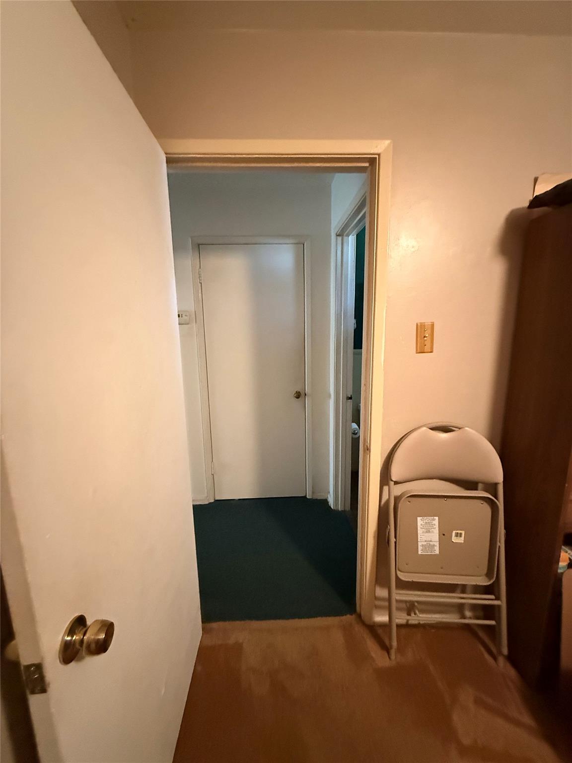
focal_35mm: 14
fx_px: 308
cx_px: 286
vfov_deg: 102.1
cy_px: 382
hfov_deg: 85.7
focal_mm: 2.22
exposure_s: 1/40
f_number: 2.2
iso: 1250
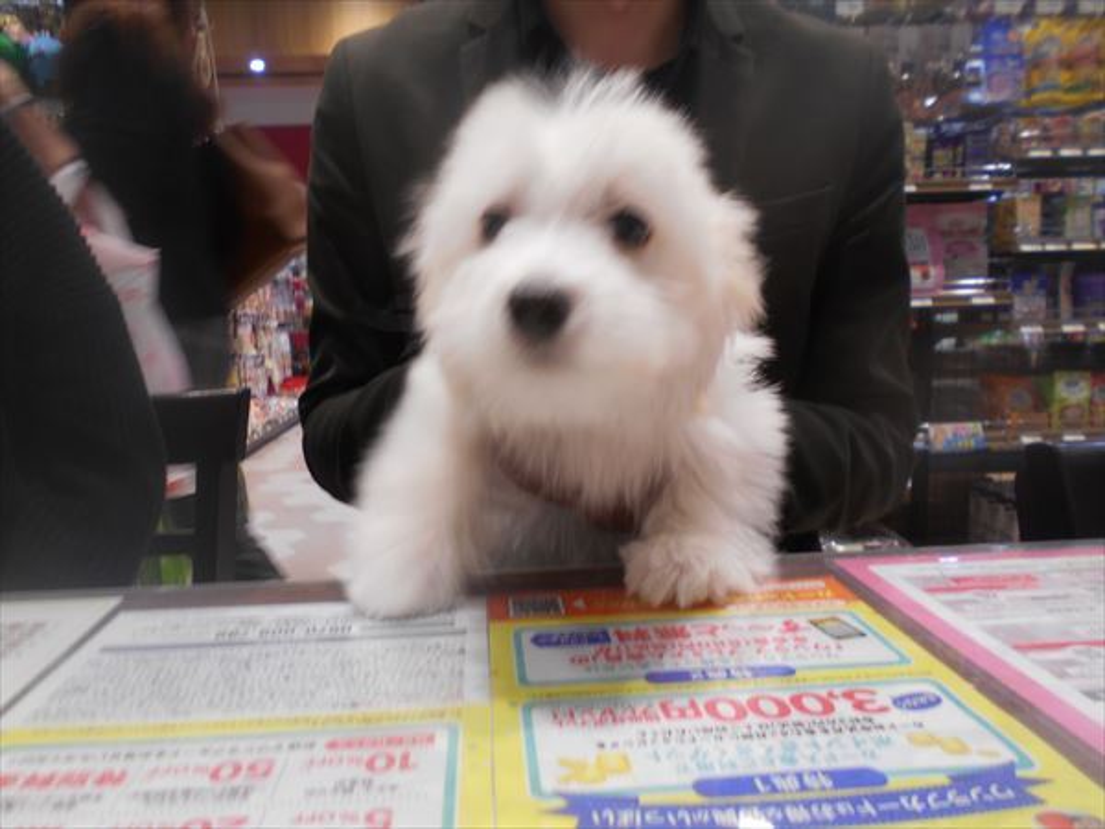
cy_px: 414
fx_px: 830
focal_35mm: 26
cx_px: 552
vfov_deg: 53.1
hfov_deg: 67.3
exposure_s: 1/30
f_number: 3.2
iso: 110
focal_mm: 4.6
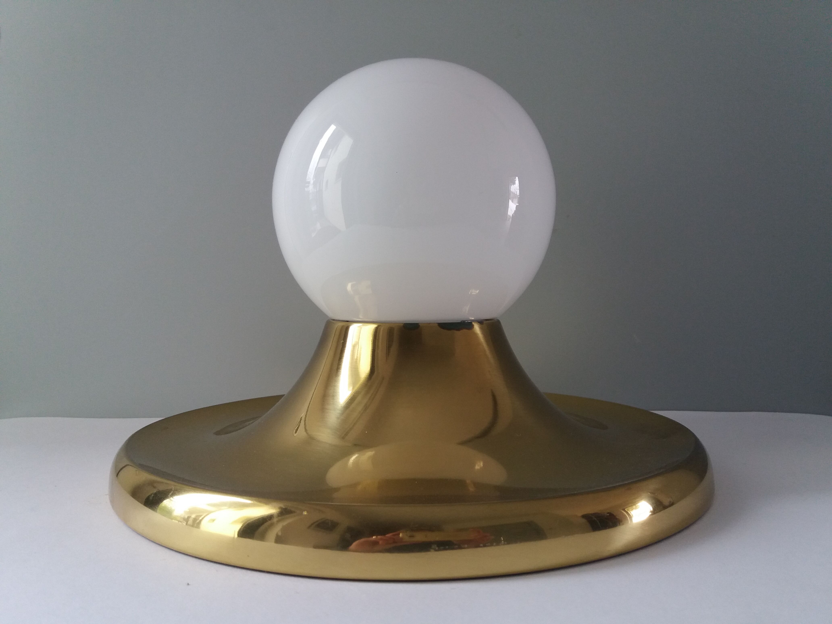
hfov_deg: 63.4
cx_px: 416
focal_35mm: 28
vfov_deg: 49.7
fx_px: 673
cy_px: 312
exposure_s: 1/30
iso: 100
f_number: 1.9
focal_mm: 3.7
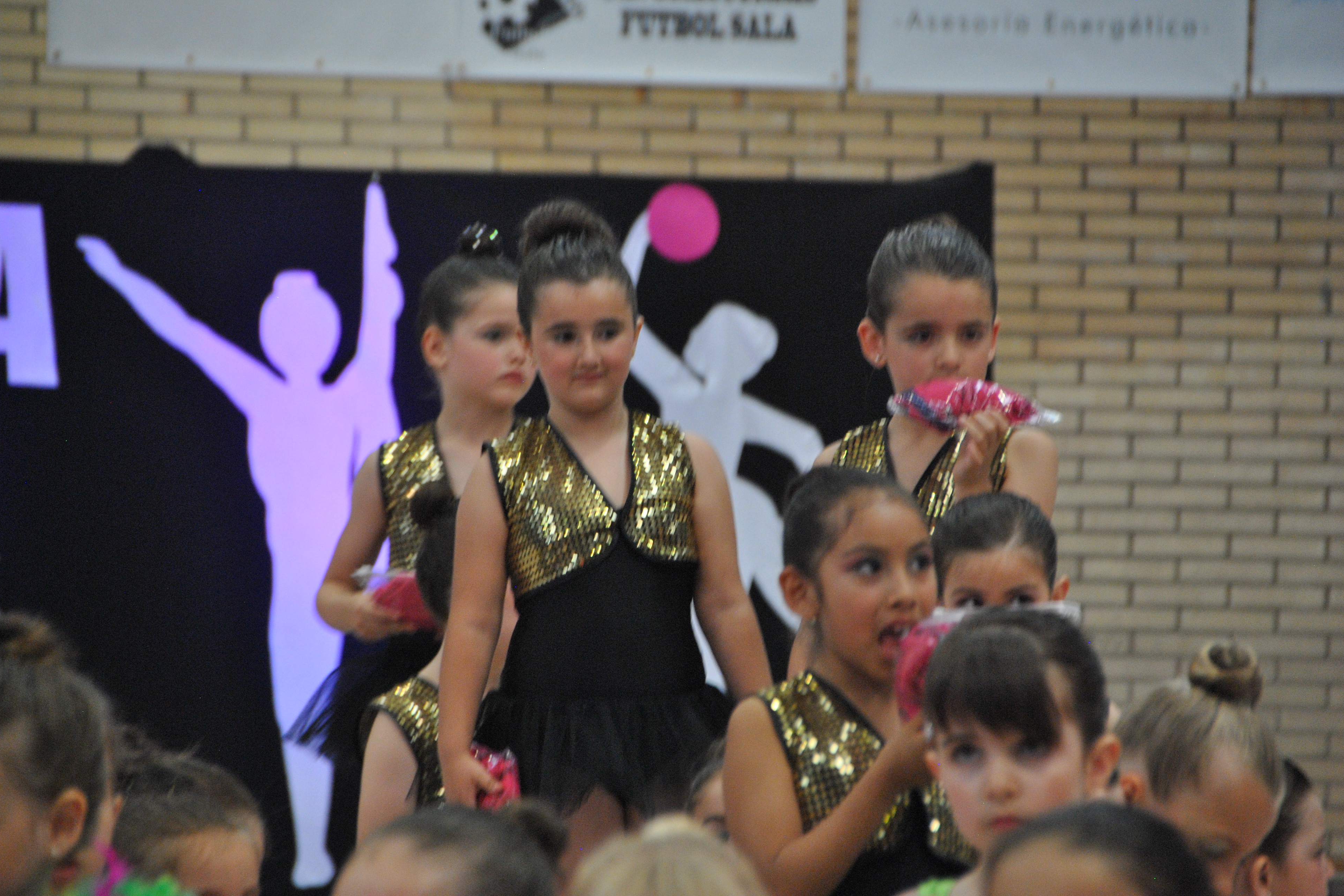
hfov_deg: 8.0
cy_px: 451
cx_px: 672
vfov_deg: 5.4
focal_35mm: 256
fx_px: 9557
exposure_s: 1/80
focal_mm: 170
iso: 800
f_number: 6
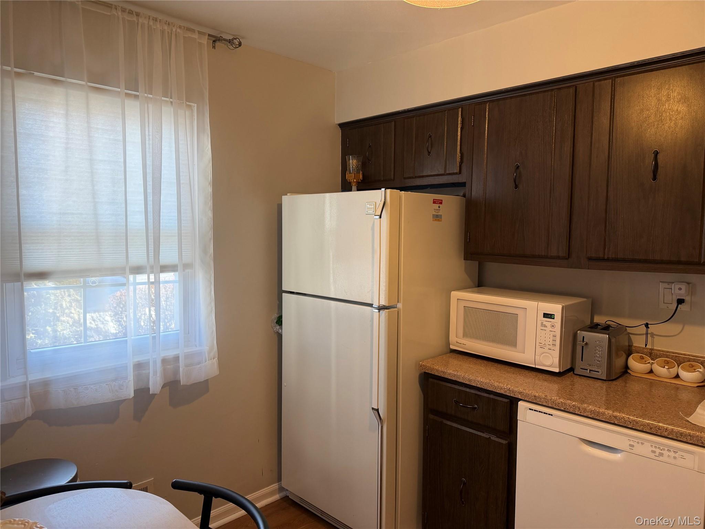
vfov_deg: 56.8
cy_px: 264
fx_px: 489
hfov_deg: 71.6
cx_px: 352
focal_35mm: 24
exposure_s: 1/120
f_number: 1.78
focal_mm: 6.76
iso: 200
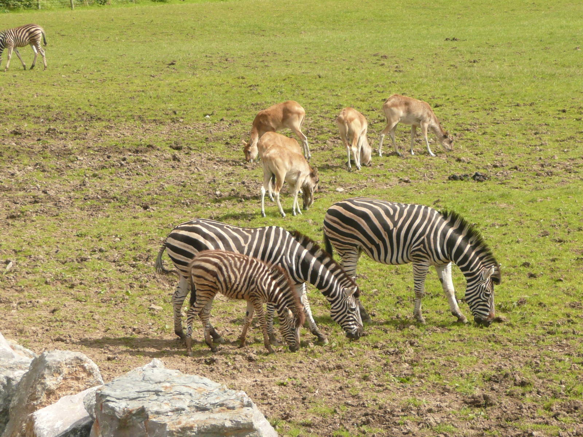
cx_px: 292
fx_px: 2998
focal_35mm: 178
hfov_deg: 11.1
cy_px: 218
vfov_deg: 8.3
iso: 100
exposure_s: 1/320
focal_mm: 19.5
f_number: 4.7
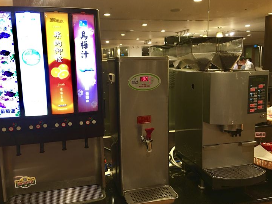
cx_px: 127
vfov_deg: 44.2
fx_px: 251
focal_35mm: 32
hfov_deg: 56.8
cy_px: 102
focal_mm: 4.15
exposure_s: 1/15
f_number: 2.2
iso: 50
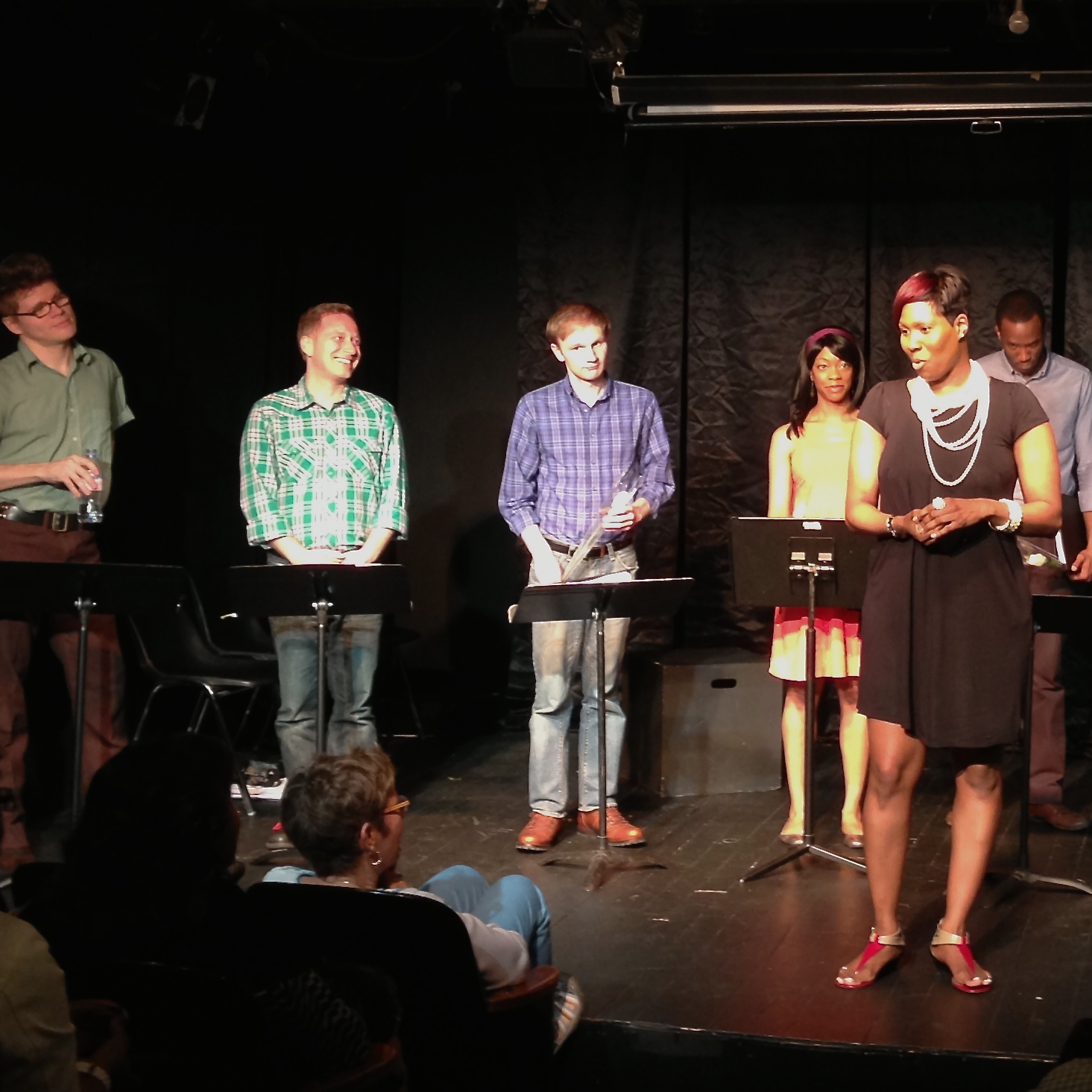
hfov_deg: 25.9
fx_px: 2320
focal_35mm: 65
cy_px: 466
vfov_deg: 26.5
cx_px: 905
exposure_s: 1/20
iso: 100
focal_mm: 4.13
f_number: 2.4
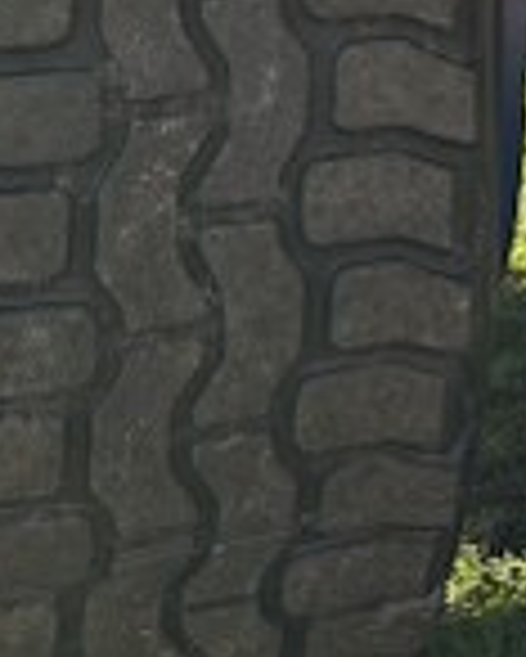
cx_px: 1308
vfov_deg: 12.9
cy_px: -684
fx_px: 2488
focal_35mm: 128
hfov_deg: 10.3
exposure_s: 1/373
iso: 80
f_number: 1.78
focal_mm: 6.86
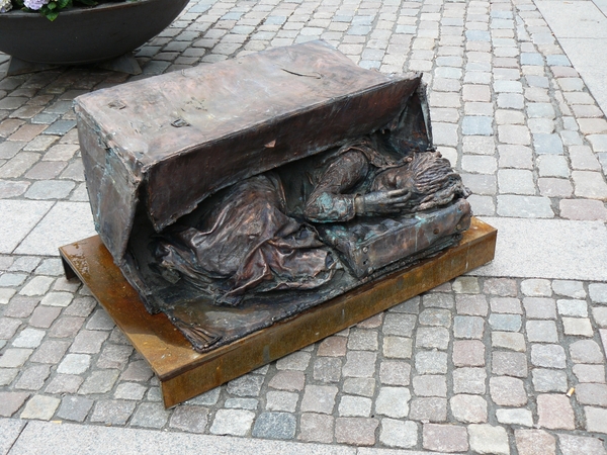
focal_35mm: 46
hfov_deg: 41.2
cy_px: 228
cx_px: 304
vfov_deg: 31.5
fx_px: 807
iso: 100
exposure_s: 1/100
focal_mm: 7.6
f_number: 3.2
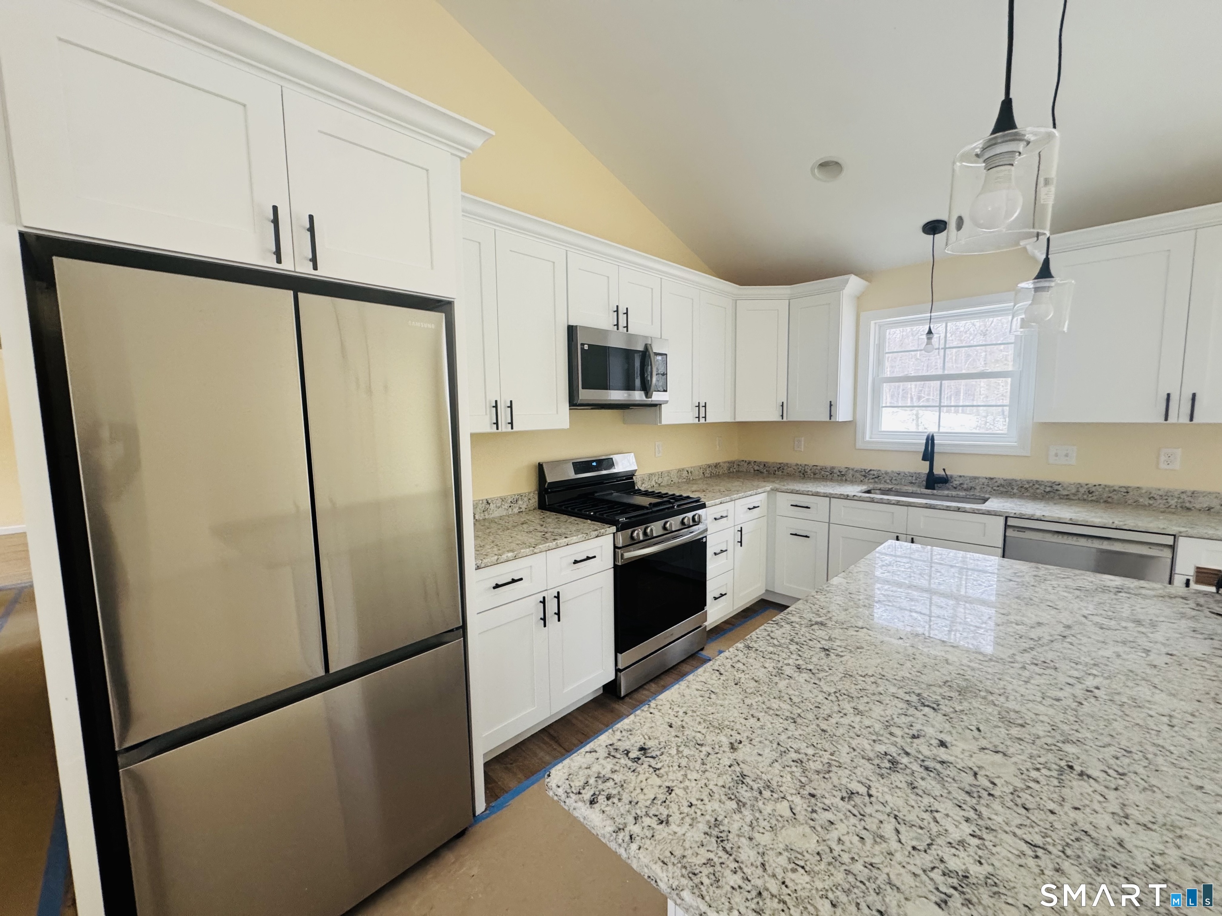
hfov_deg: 102.1
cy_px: 458
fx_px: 494
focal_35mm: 14
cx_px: 611
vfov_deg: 85.7
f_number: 2.2
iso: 250
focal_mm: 2.22
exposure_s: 1/120
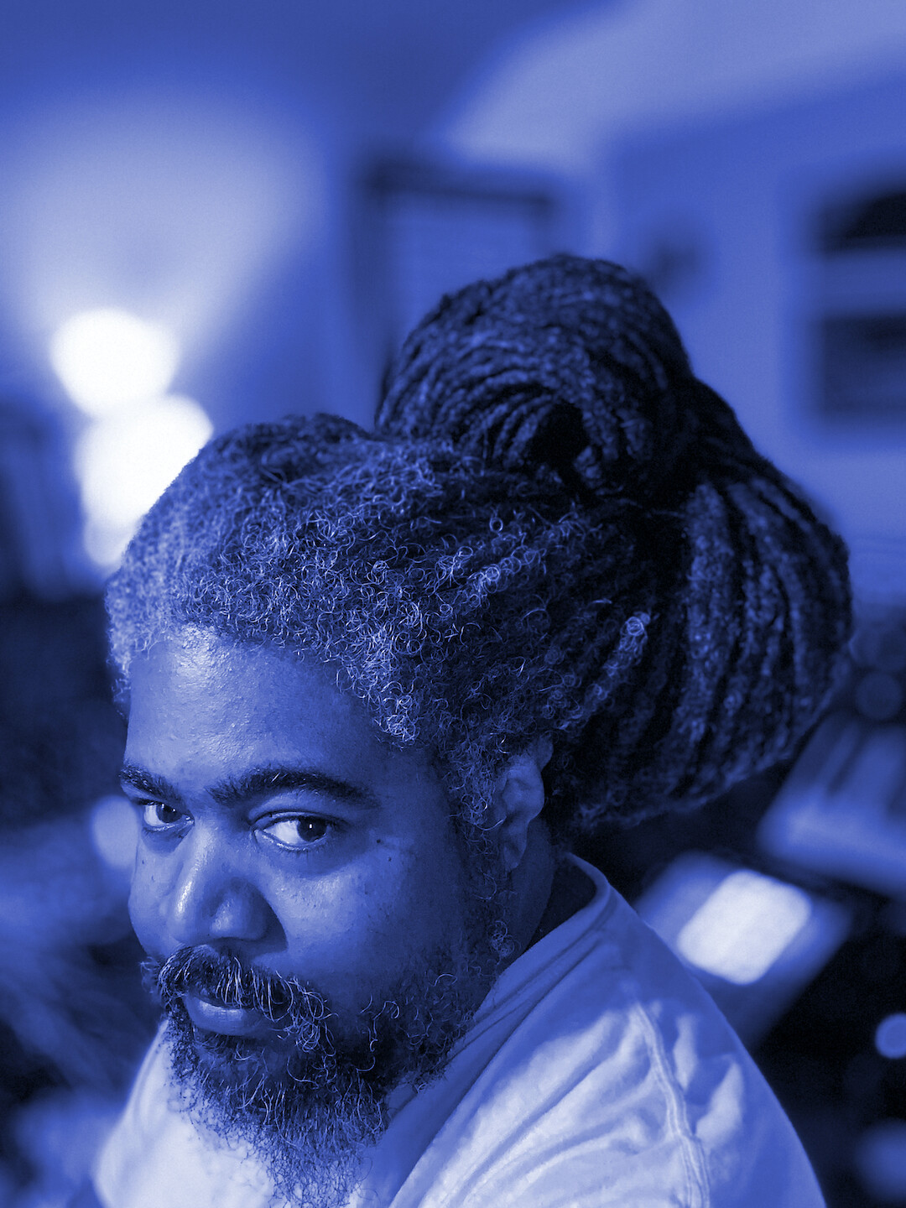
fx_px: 1047
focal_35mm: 30
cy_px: 604
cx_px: 453
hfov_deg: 46.8
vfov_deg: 60.0
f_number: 2.2
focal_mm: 2.7
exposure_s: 1/30
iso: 400
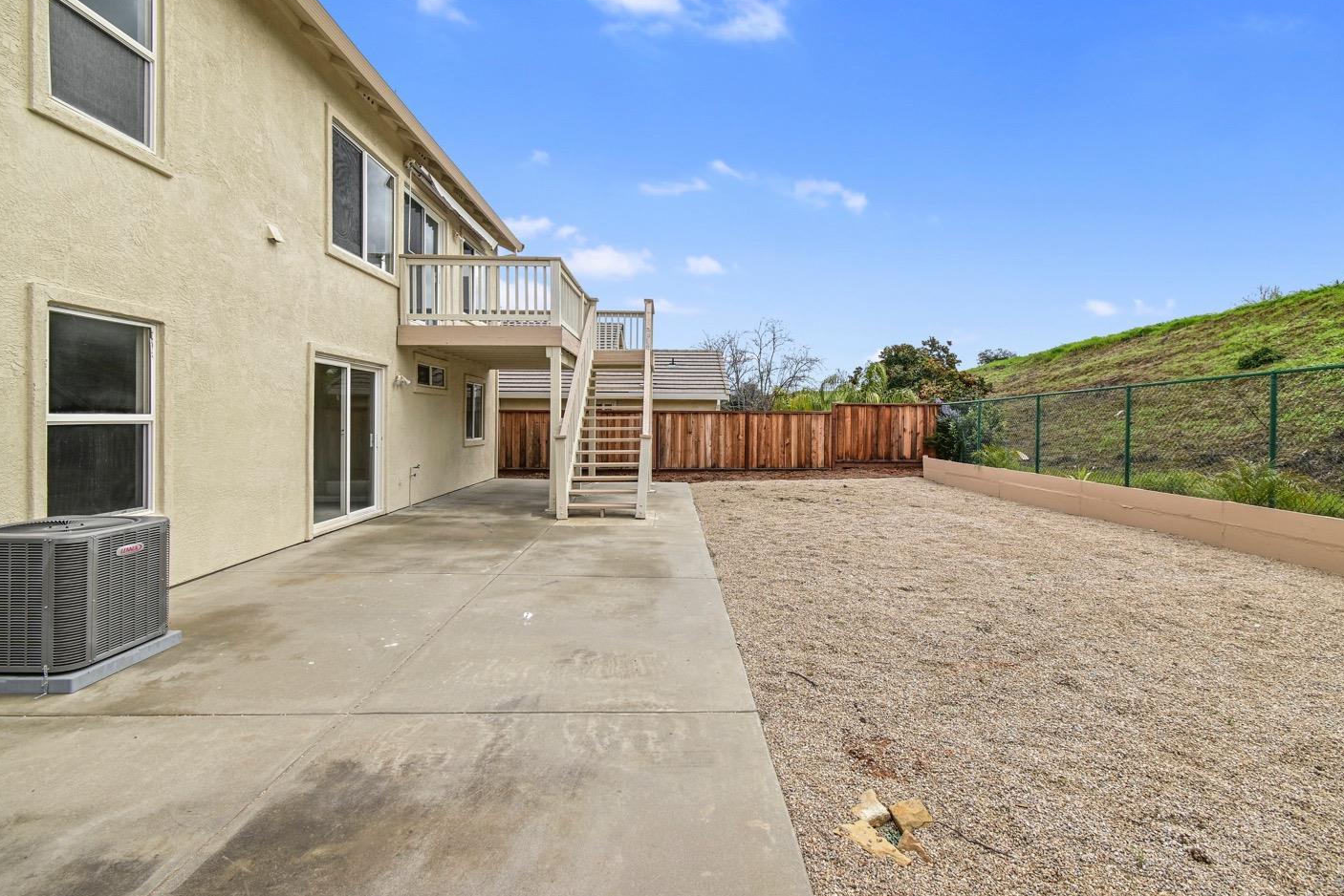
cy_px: 425
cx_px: 697
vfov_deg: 73.7
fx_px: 597
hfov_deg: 96.7
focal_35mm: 16
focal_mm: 10
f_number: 8
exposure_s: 1/100
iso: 200
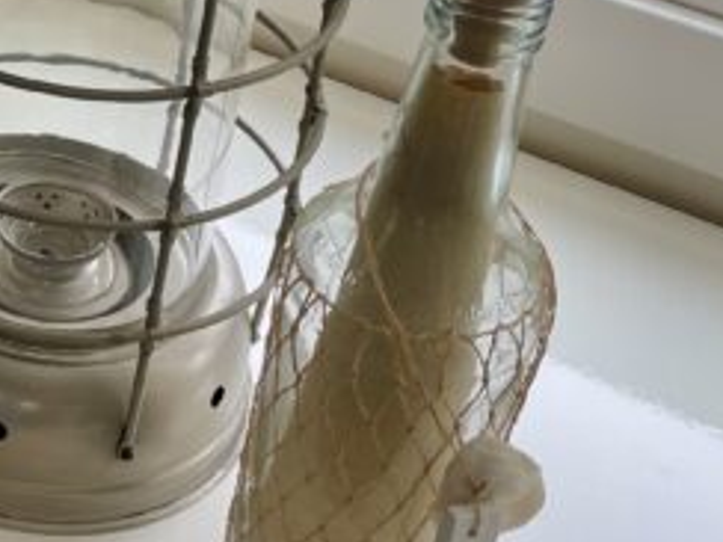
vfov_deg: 17.6
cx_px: -287
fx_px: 1713
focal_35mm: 82
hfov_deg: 21.0
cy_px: 3
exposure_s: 1/121
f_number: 1.6
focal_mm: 4.2
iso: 80
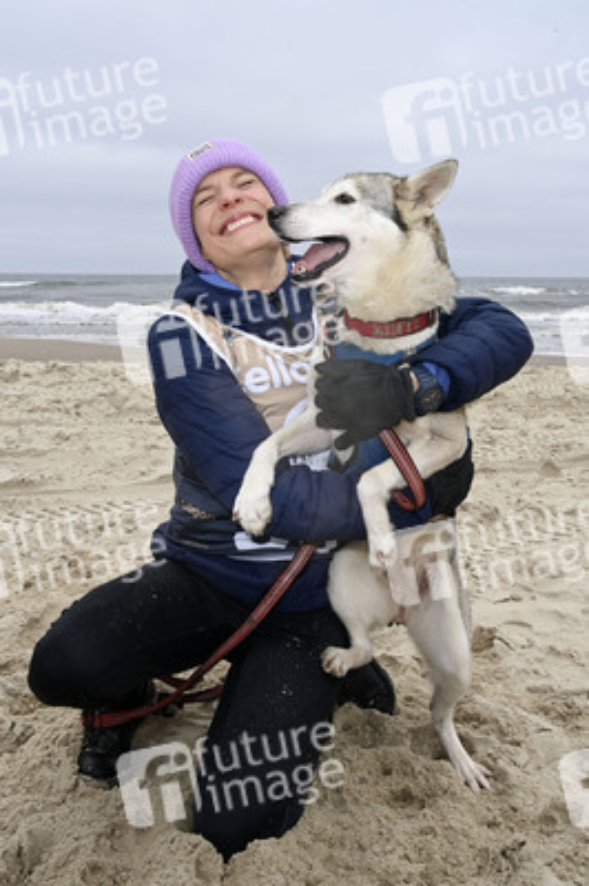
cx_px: 294
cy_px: 443
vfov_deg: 58.8
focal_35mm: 32
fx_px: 787
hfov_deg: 41.0
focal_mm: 32
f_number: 14
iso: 1000
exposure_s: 1/250
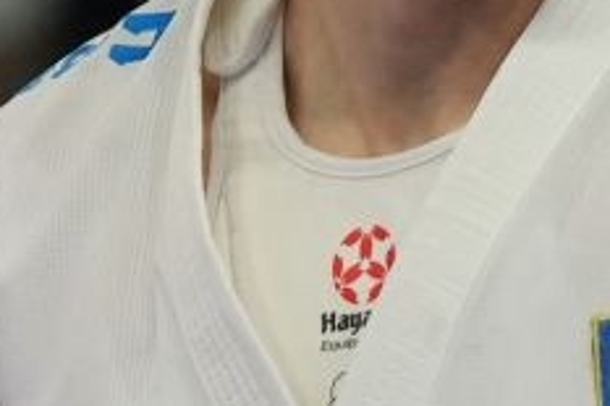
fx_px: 32713
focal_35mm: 1932
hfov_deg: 1.1
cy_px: 506
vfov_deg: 0.7
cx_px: 288
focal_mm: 167
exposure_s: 1/1000
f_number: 2.8
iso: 1600
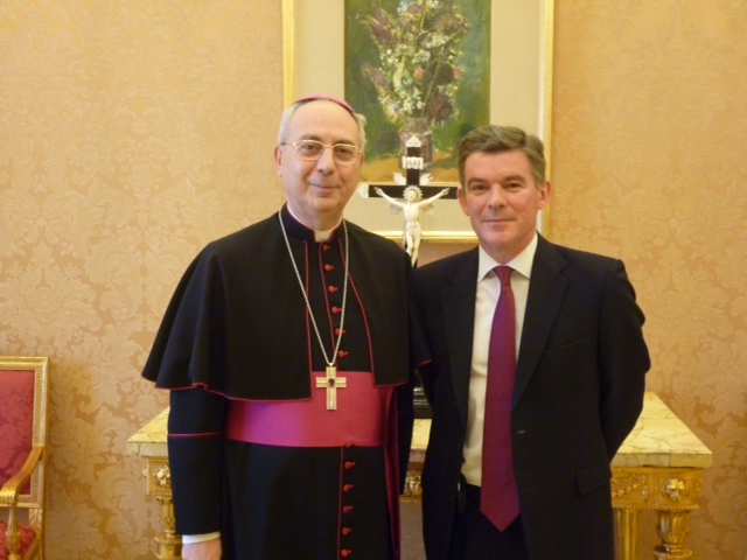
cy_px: 280
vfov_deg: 30.3
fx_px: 1036
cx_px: 374
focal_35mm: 48
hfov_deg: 39.7
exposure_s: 1/8
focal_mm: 8.6
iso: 400
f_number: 4
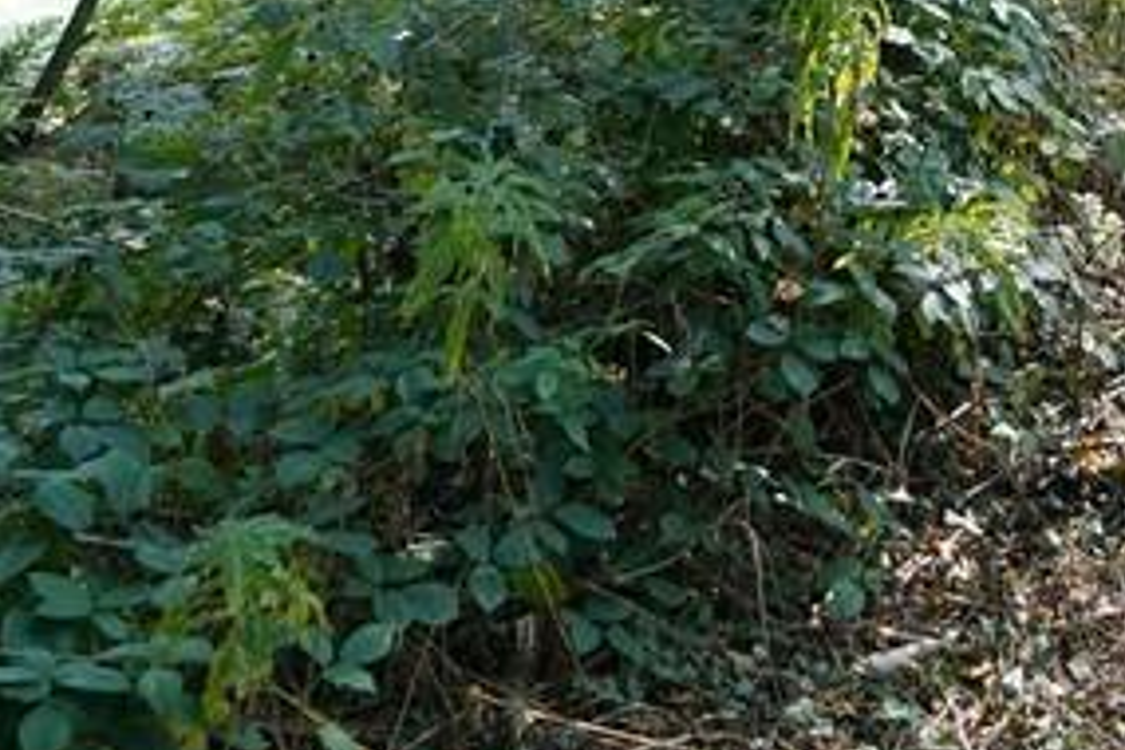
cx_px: 1129
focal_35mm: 61
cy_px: -495
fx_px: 1906
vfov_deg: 18.6
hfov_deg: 30.5
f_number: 4
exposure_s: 1/160
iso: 400
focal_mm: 17
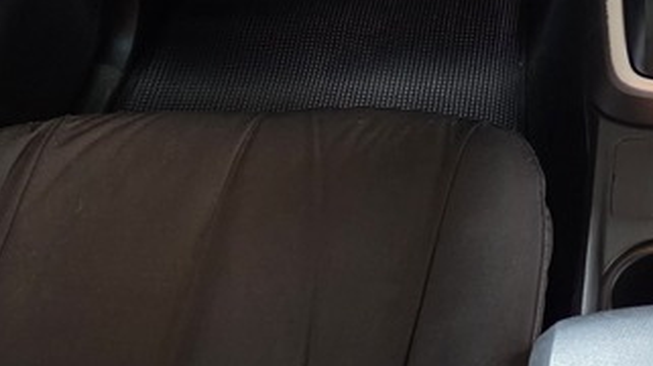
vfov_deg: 14.4
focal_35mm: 80
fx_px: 1384
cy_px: -116
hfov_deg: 25.1
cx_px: 667
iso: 640
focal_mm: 6.25
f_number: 1.7
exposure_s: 1/100
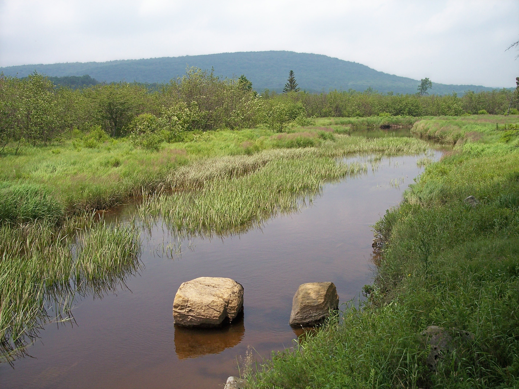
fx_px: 585
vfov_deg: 36.8
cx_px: 260
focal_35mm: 39
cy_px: 194
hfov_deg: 47.9
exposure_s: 1/1000
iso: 100
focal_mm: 8
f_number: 4
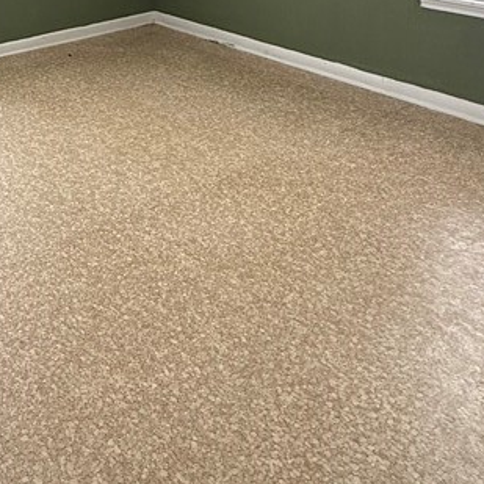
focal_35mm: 41
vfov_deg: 34.3
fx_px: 649
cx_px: -45
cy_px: -70
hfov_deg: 35.2
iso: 160
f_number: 2.2
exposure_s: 1/99
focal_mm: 2.22
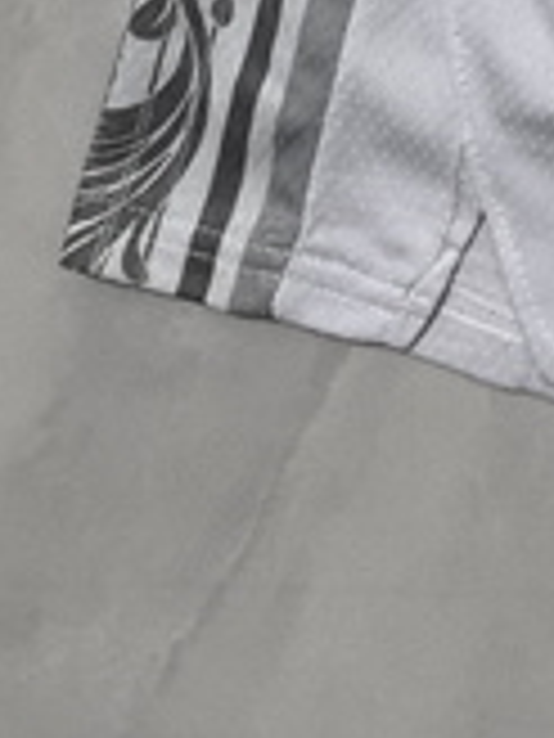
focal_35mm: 132
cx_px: 1234
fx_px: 2817
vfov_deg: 12.8
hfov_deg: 10.1
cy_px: -796
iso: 200
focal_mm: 5.75
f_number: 2
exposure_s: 1/50
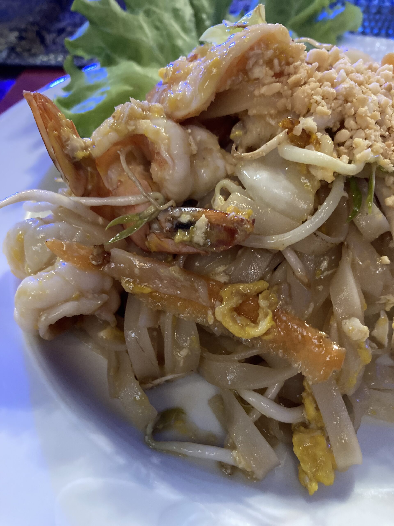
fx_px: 425
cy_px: 263
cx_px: 197
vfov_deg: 63.4
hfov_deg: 49.7
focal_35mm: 28
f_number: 1.8
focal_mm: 3.99
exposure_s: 1/25
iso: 640
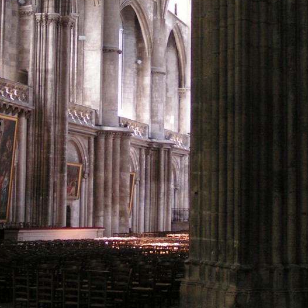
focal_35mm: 93
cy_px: 89
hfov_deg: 18.7
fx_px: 936
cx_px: 123
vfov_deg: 18.6
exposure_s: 1/30
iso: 200
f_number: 3.2
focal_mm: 8
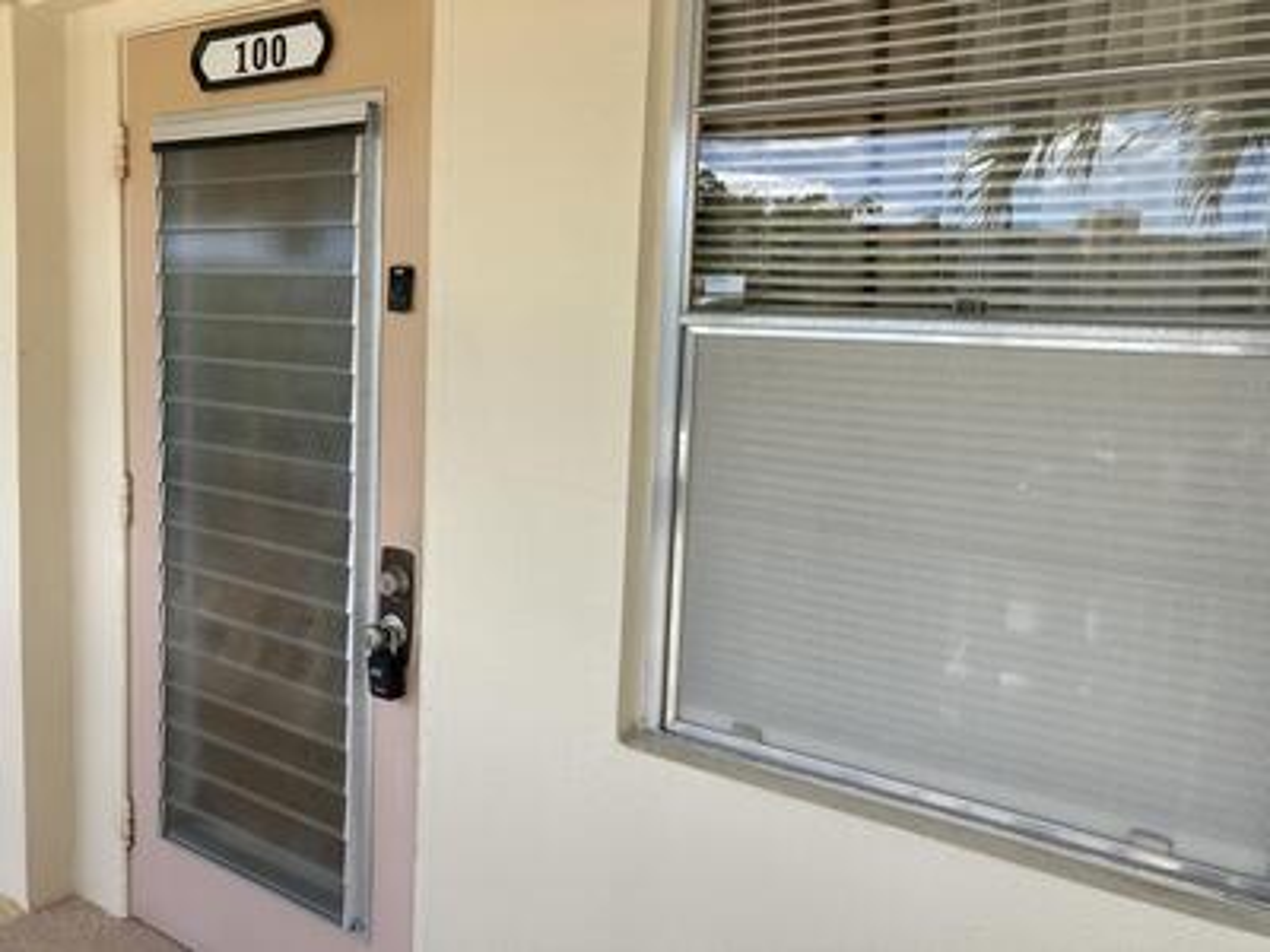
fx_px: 1027
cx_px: 635
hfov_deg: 63.4
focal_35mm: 28
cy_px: 476
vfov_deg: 49.7
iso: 32
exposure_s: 1/571
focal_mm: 3.99
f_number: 1.8
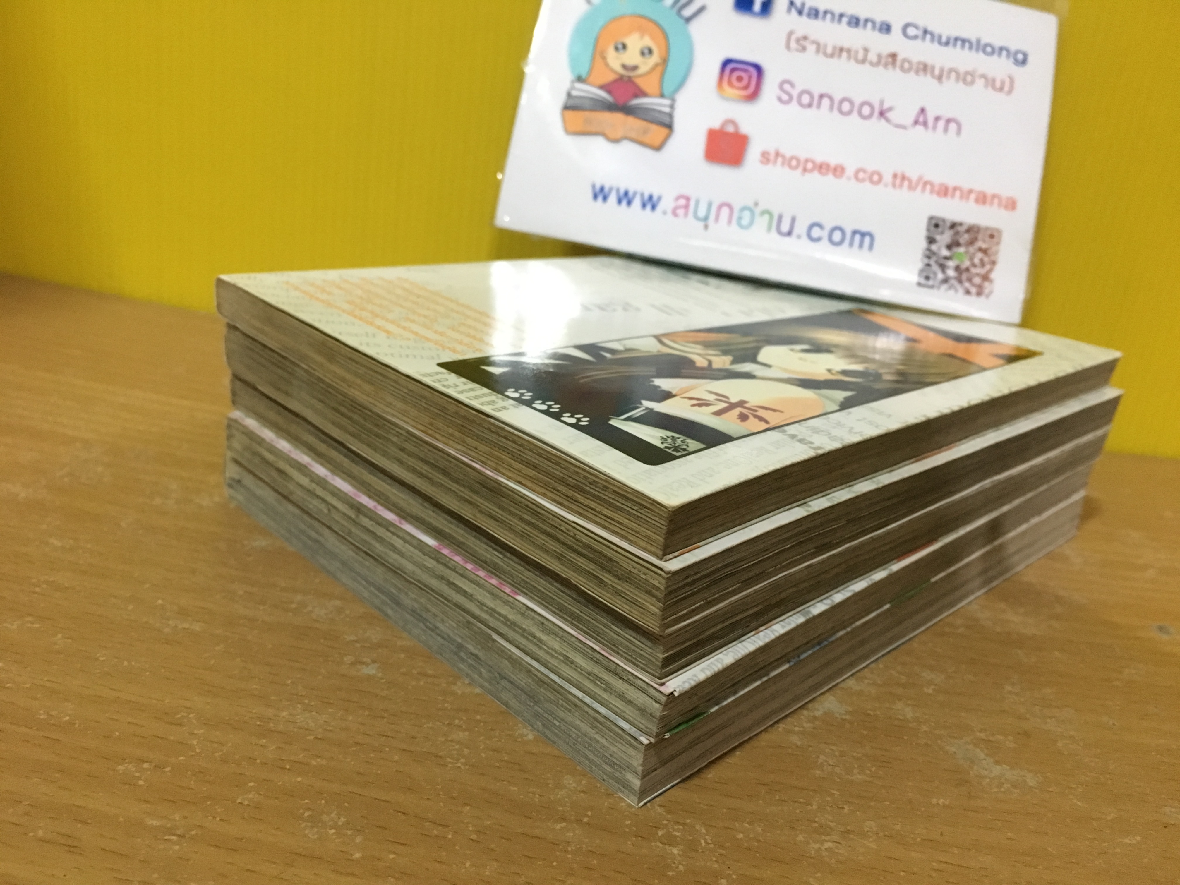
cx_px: 590
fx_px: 989
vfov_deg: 48.2
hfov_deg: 61.7
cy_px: 442
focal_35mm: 29
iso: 250
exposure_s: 1/17
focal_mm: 4.15
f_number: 2.2
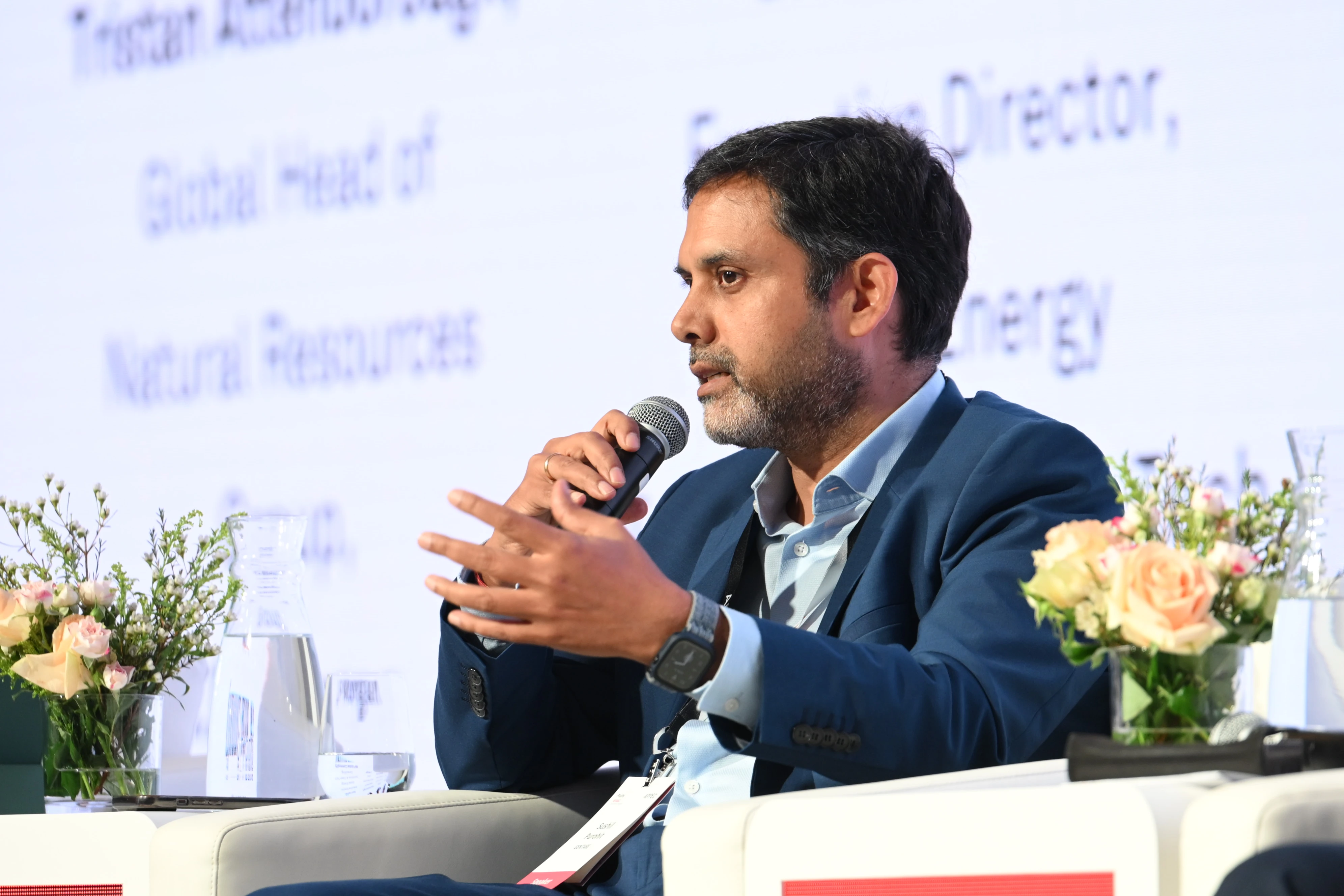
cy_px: 448
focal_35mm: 270
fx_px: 10079
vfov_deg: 5.1
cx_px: 672
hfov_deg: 7.6
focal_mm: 180
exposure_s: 1/200
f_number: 4
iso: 1000
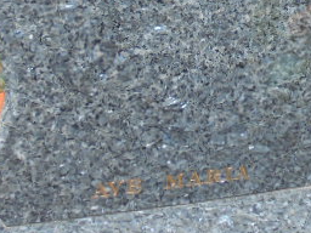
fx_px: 584
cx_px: 199
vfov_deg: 21.1
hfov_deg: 29.7
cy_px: -44
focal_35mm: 65
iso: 100
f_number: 3.5
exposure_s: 1/800
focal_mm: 4.6
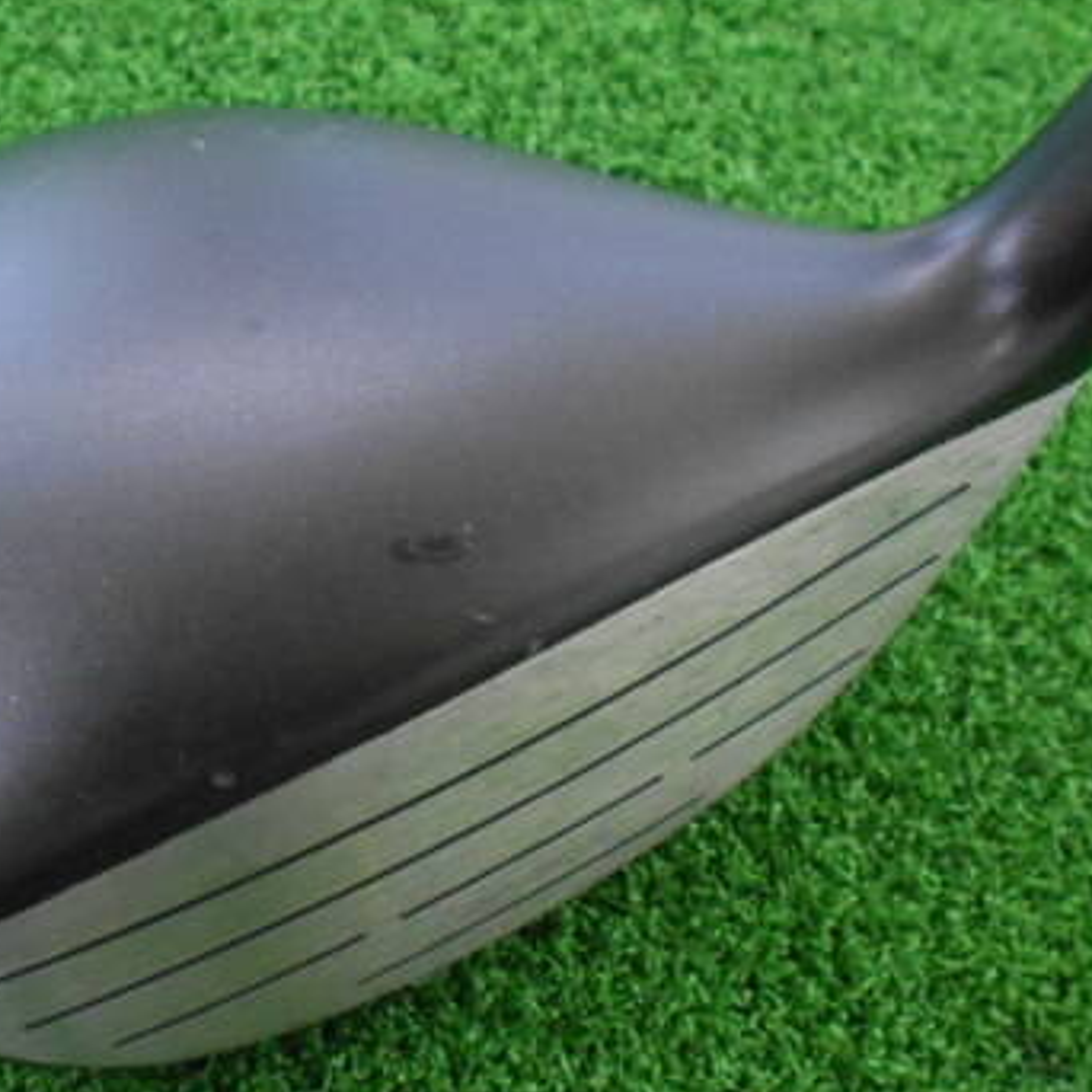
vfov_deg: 39.0
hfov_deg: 38.0
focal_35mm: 43
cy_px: 671
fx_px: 1535
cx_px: 255
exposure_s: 1/100
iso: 800
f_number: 3.2
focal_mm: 4.6
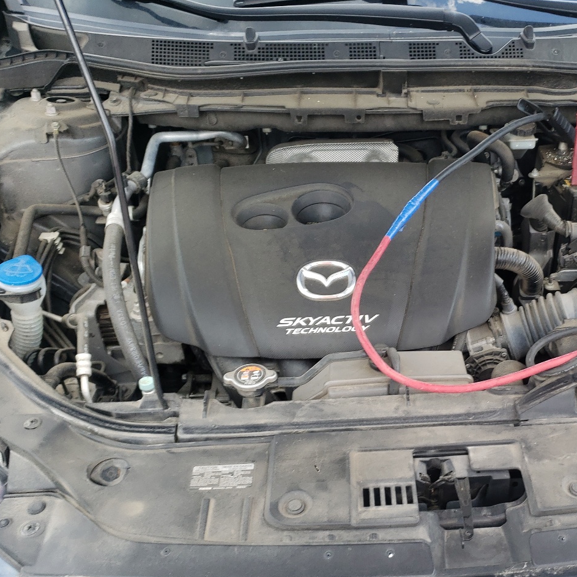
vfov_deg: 42.5
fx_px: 735
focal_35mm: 39
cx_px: 417
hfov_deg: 41.8
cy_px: 364
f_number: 1.5
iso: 50
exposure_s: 1/250
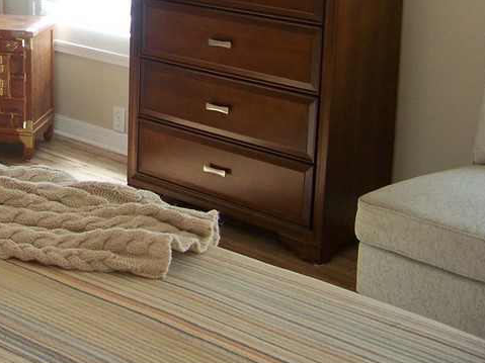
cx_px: -26
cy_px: -1
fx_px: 1079
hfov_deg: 24.0
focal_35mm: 77
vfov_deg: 18.6
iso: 125
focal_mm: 5.85
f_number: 2.8
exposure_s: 1/30
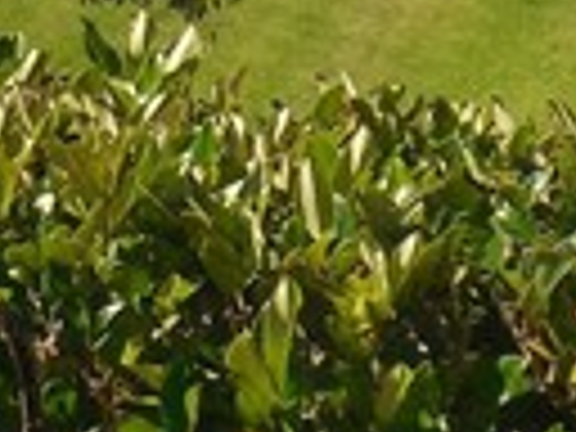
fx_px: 8752
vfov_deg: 2.8
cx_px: 572
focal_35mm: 526
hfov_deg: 3.8
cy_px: -936
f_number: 4.2
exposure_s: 1/500
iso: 125
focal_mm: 10.9
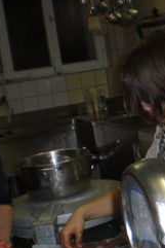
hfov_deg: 15.7
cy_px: 184
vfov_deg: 24.5
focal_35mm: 82
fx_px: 563
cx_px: 223
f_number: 3.1
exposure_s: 1/60
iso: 200
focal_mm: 6.3
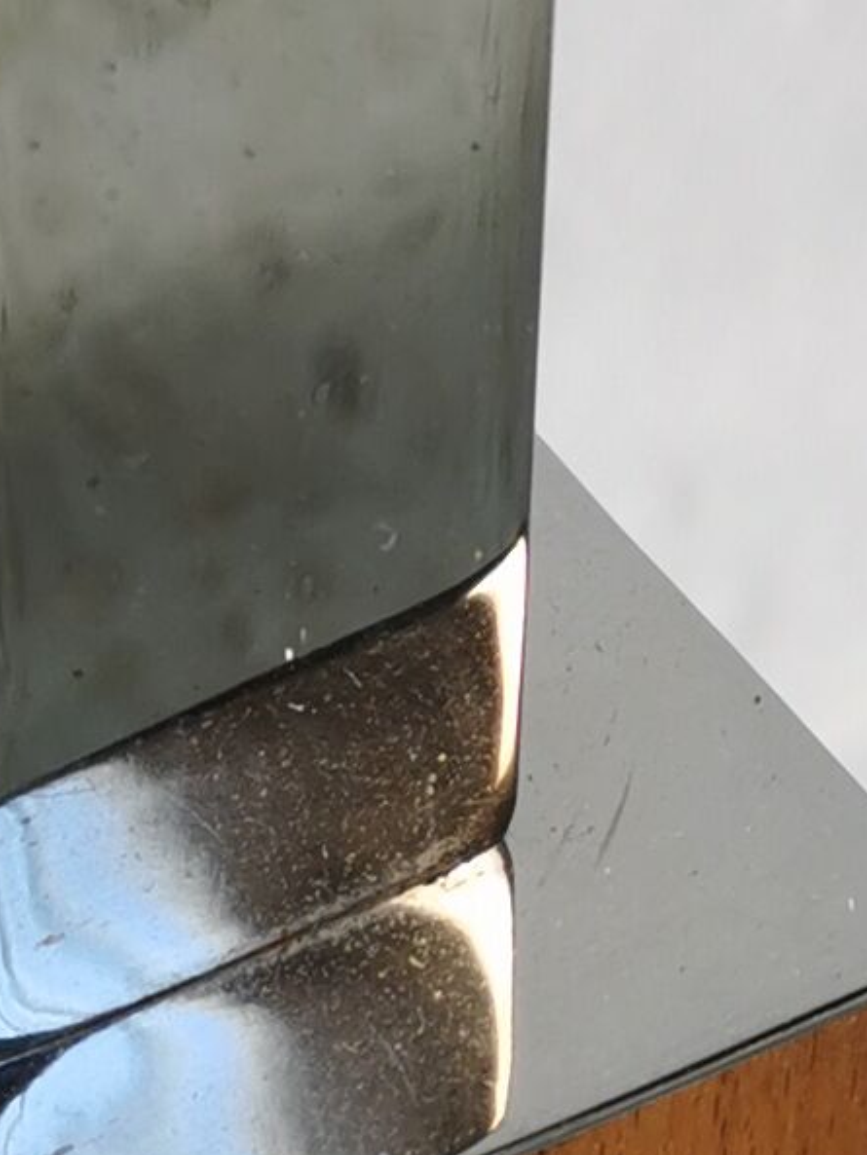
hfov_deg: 8.8
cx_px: -325
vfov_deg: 11.9
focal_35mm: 166
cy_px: 871
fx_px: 5542
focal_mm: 5.58
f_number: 1.8
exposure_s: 1/233
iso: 50
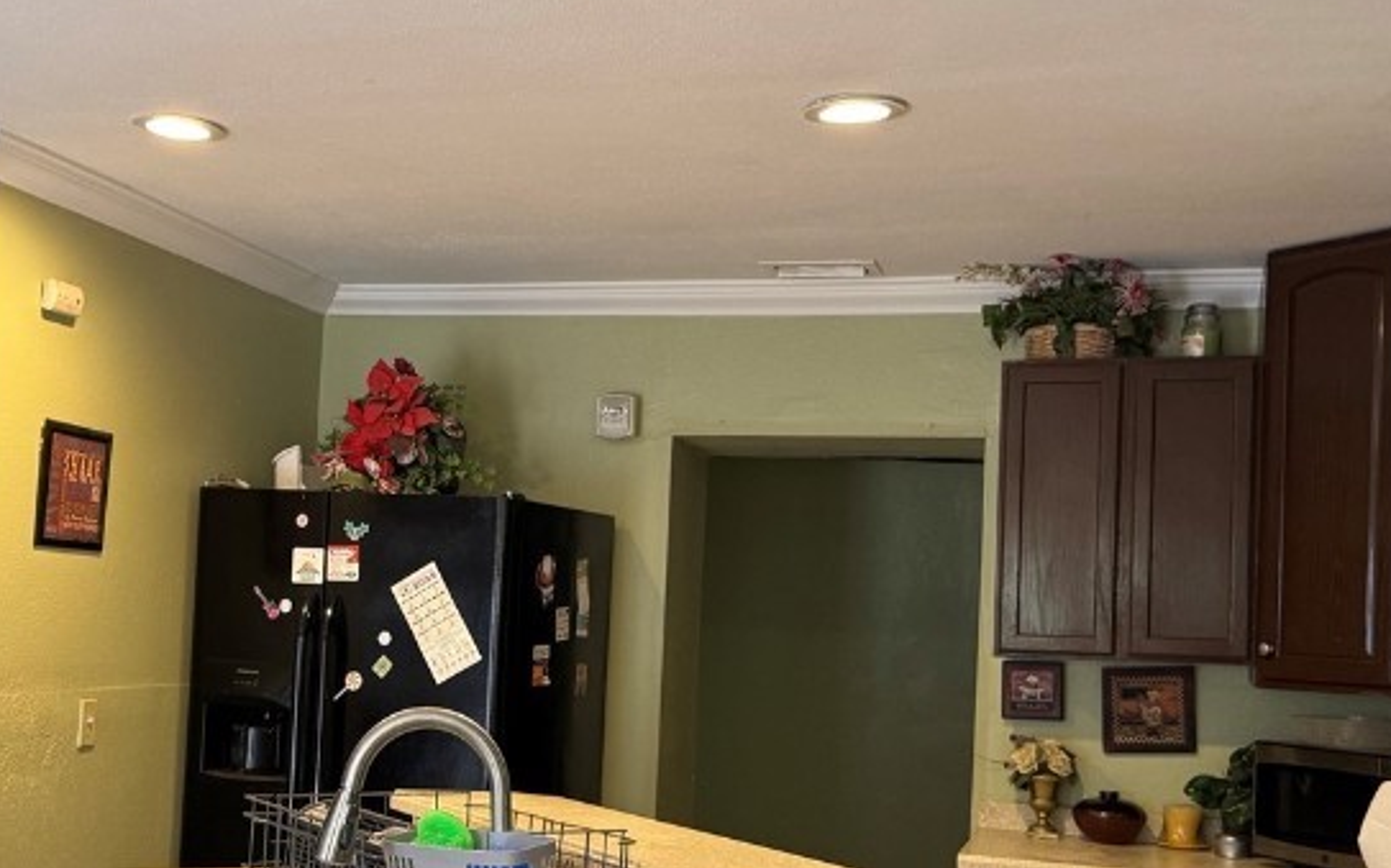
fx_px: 1819
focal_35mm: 48
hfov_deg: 41.5
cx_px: 507
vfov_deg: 26.7
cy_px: 584
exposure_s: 1/60
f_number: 1.78
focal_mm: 6.76
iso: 250
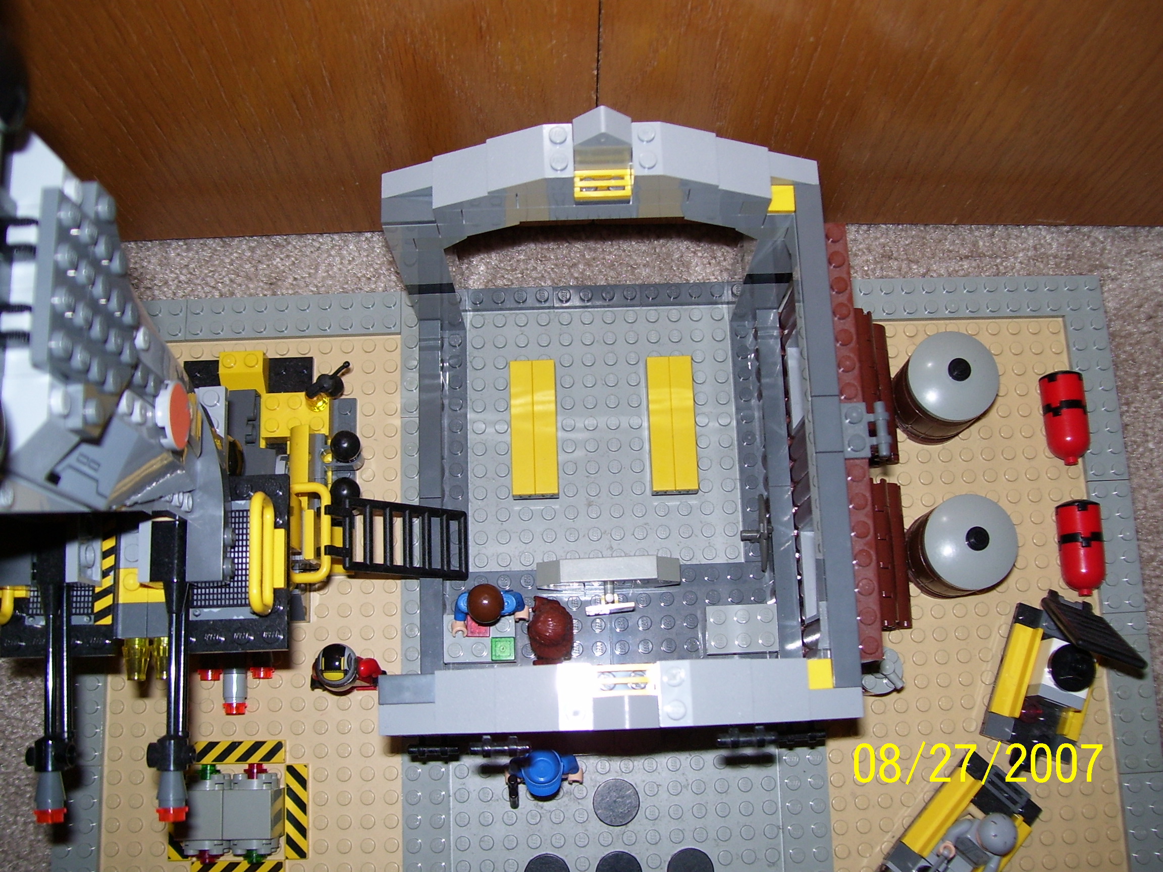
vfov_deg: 39.7
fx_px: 1209
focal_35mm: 36
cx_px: 582
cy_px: 436
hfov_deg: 51.4
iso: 80
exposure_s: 1/60
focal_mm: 6
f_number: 2.7
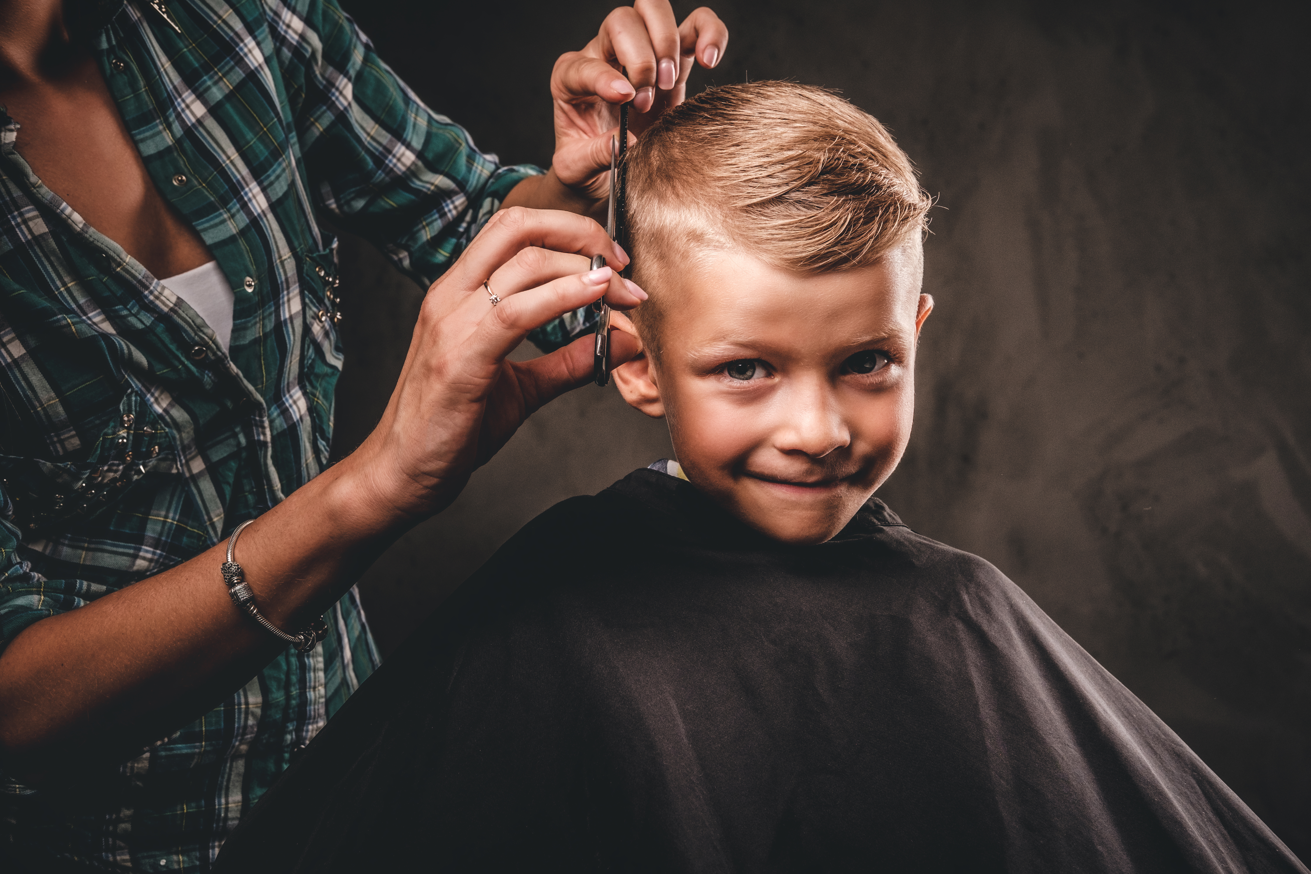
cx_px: 656
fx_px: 1930
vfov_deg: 25.5
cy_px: 437
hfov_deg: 37.5
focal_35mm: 53
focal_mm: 35
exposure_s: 1/250
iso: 250
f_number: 8
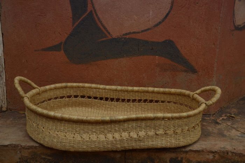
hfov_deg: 45.0
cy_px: 82
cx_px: 122
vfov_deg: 30.8
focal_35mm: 44
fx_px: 296
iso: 100
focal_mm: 29
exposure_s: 1/250
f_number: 8
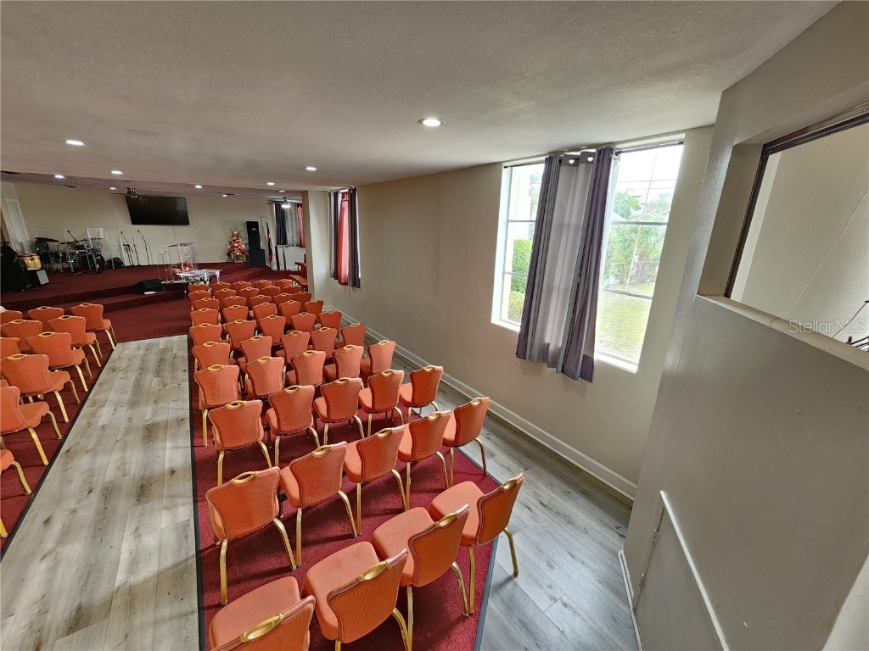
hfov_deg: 106.2
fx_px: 326
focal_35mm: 13
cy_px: 326
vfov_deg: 89.9
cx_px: 434
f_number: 2.2
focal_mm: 2.2
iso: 400
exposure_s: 1/60
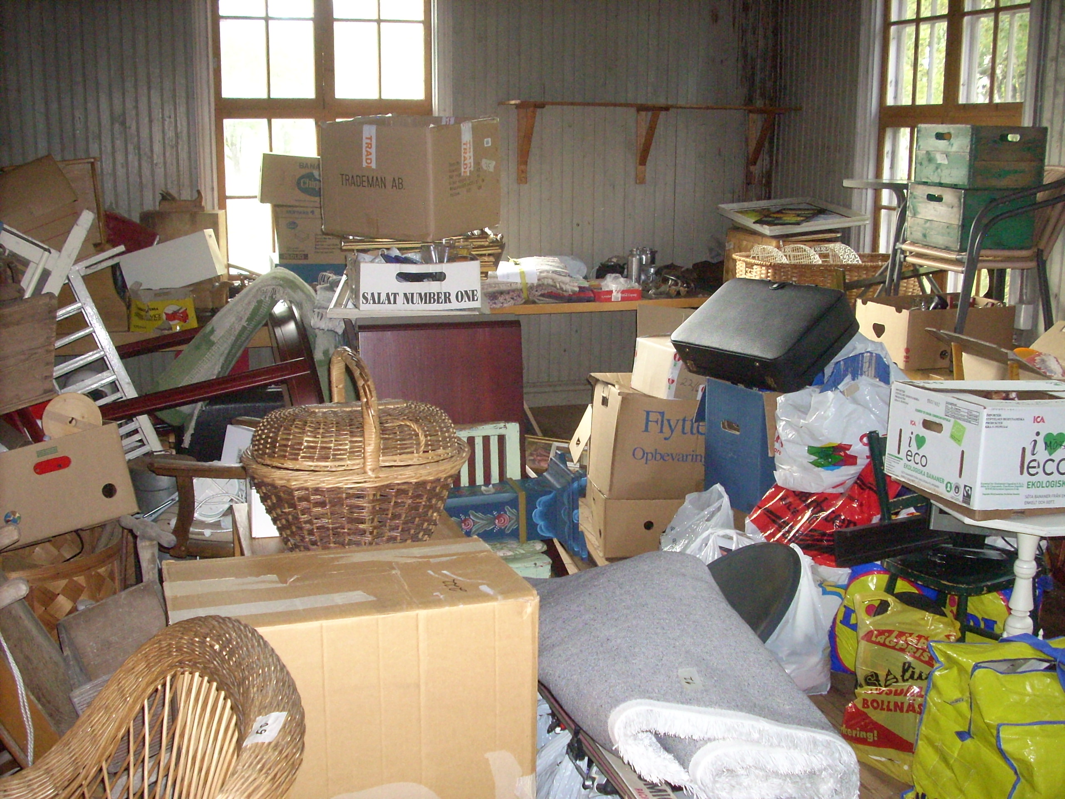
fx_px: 1138
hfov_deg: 50.1
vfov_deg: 38.7
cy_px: 400
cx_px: 532
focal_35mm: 37
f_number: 2.8
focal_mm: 6.2
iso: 400
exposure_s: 1/60
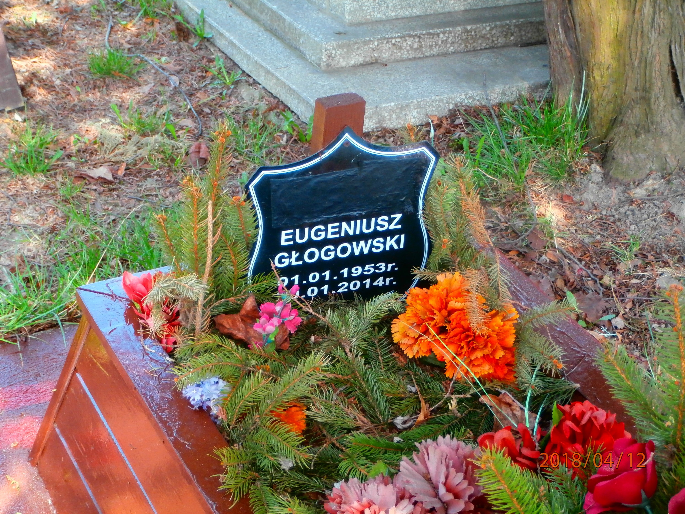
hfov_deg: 28.6
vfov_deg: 21.6
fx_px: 1346
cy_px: 257
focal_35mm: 68
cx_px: 342
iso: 200
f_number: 4.7
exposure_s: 1/60
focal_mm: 12.1
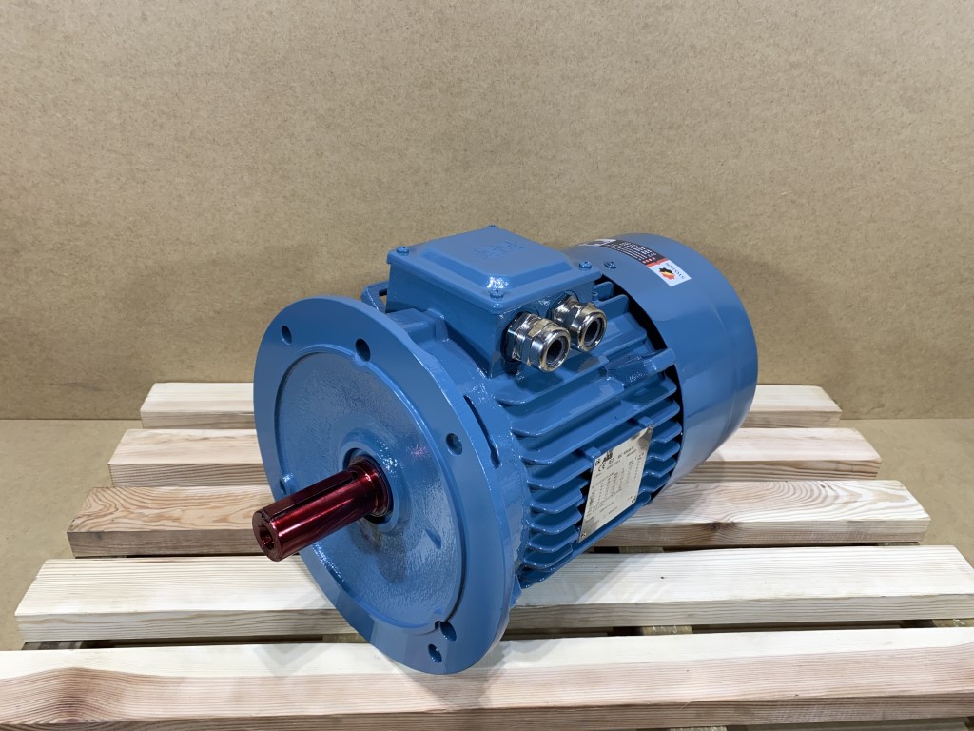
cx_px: 487
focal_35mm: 26
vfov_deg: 53.1
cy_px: 366
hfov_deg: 67.3
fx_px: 732
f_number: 1.8
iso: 32
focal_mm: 4.25
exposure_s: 1/122
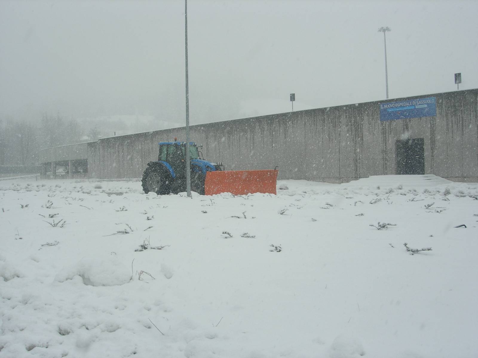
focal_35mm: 38
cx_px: 239
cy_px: 179
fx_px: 525
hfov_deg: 49.0
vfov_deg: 37.7
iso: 64
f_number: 4.8
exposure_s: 1/308
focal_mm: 7.8
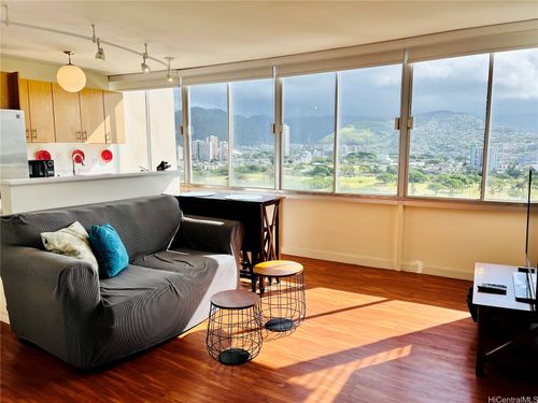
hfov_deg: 67.3
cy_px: 202
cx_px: 269
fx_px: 404
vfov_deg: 53.1
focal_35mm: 26
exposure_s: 1/1695
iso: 50
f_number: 1.6
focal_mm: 5.1
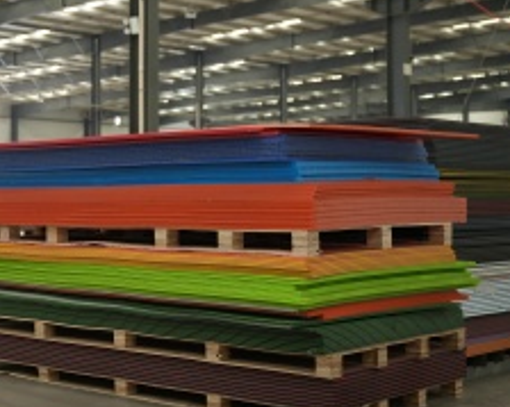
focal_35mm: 69
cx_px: 125
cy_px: 160
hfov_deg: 27.3
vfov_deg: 22.3
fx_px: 1034
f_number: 2.8
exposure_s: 1/100
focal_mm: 40.9
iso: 800
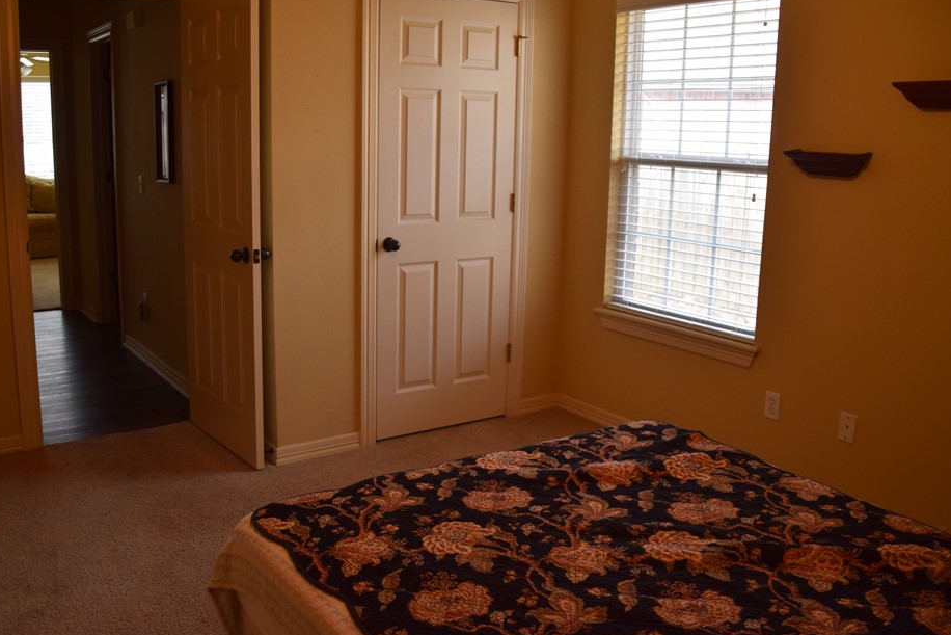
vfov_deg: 41.0
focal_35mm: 32
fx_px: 845
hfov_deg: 58.5
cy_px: 270
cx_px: 416
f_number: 5
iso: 400
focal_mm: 18
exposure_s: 1/60
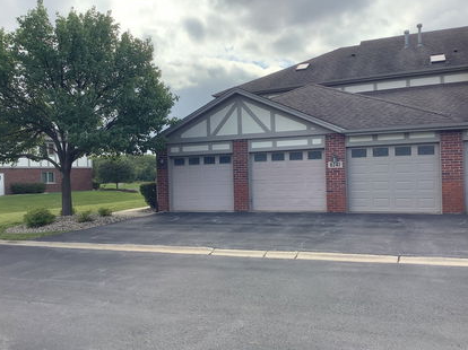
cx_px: 231
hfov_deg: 56.8
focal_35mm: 32
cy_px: 178
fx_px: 432
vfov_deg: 44.1
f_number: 2.4
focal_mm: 3.3
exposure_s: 1/806
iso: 25
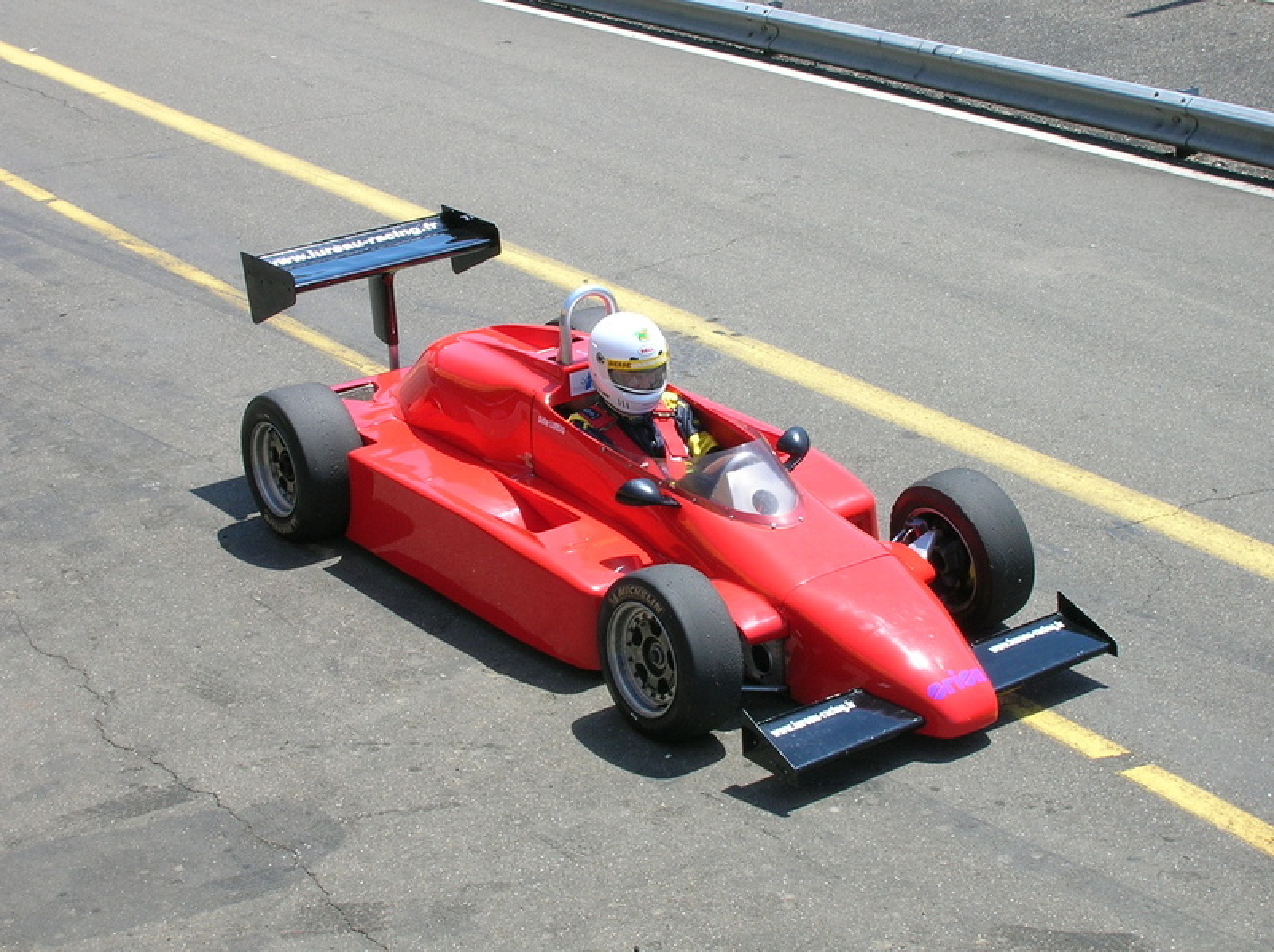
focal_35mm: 70
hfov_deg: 27.8
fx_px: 2573
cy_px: 476
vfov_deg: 21.0
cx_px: 637
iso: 50
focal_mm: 11.7
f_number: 6.6
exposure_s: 1/132
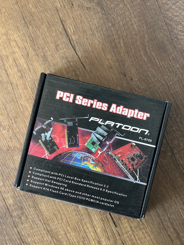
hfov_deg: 30.3
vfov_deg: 39.6
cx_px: 92
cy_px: 122
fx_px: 340
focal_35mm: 48
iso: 500
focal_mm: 6.86
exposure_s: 1/40
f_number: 1.78
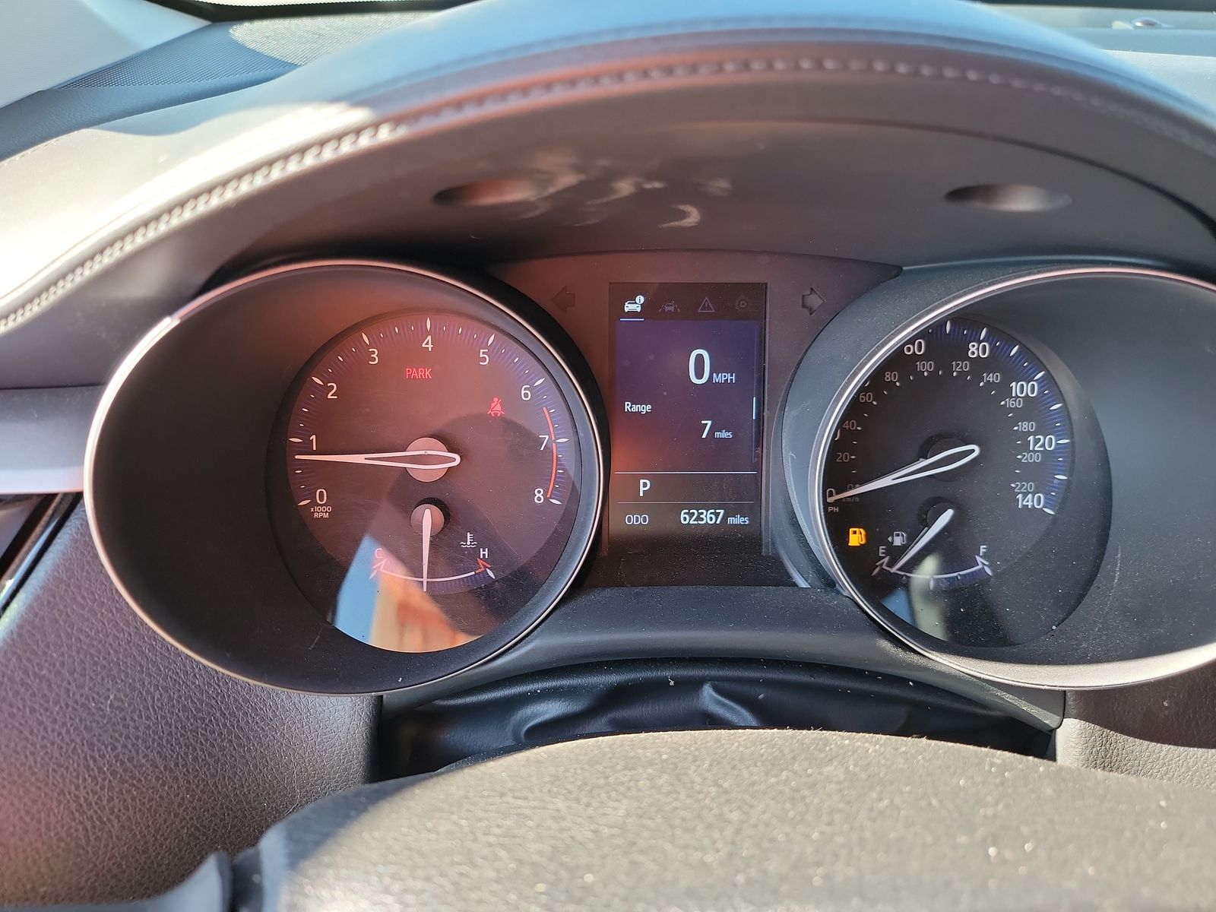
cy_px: 456
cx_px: 608
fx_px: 843
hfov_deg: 71.6
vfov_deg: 56.8
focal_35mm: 24
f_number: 1.8
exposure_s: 1/59
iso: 126
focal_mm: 6.7
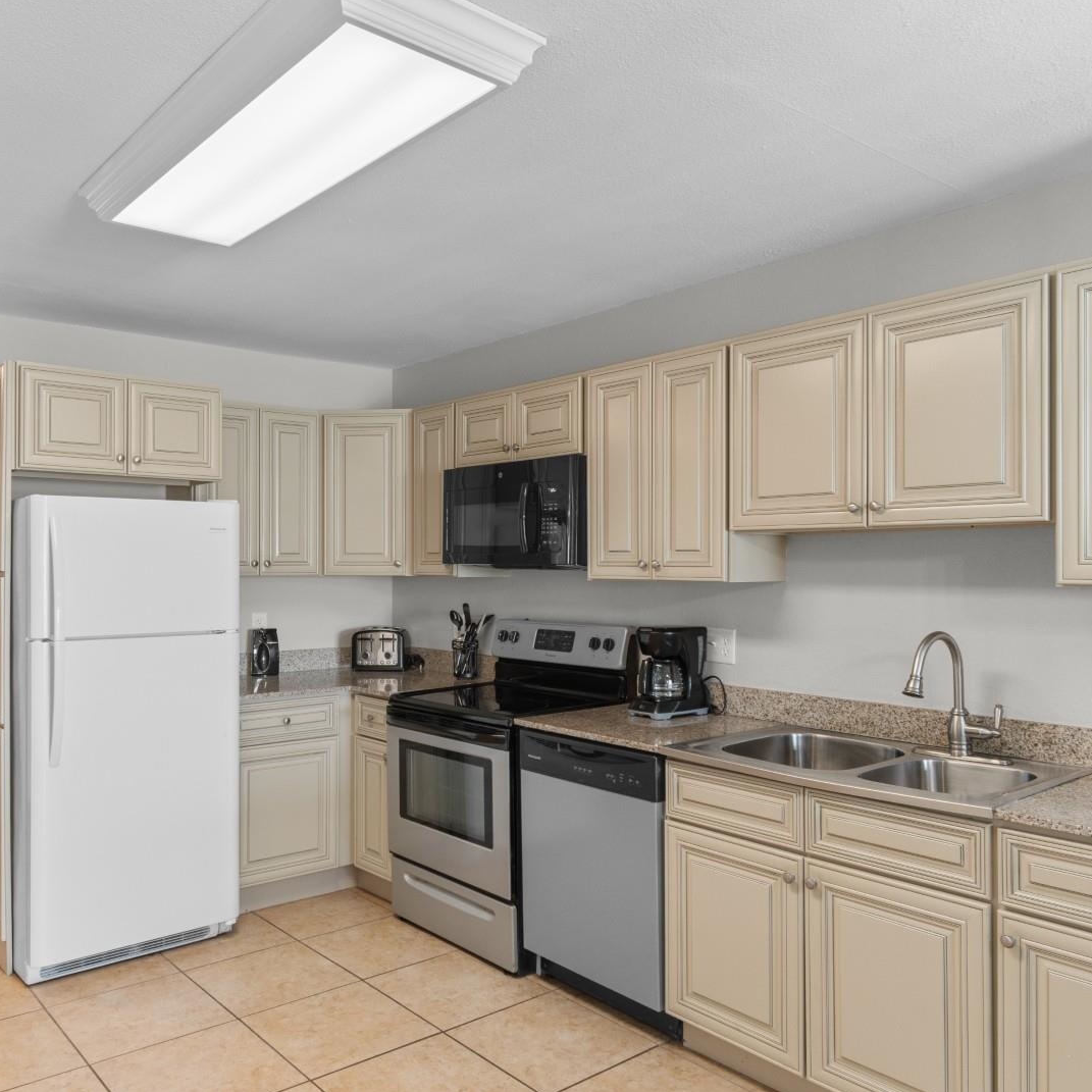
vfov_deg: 59.1
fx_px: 964
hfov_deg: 58.8
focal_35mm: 27
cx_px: 457
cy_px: 545
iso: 100
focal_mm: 14
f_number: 5
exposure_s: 1
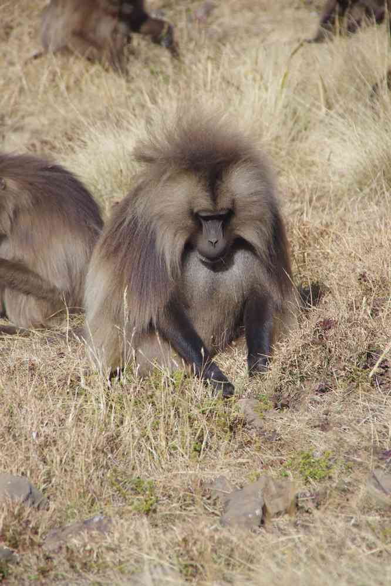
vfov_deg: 5.5
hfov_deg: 3.7
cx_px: 196
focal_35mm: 375
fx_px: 6109
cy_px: 293
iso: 400
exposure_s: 1/320
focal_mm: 250
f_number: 10
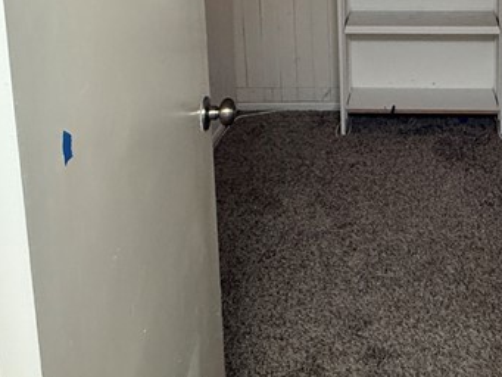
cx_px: 397
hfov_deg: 42.9
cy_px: -84
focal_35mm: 42
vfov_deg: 29.3
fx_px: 609
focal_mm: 2.22
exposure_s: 1/60
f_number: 2.2
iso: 500
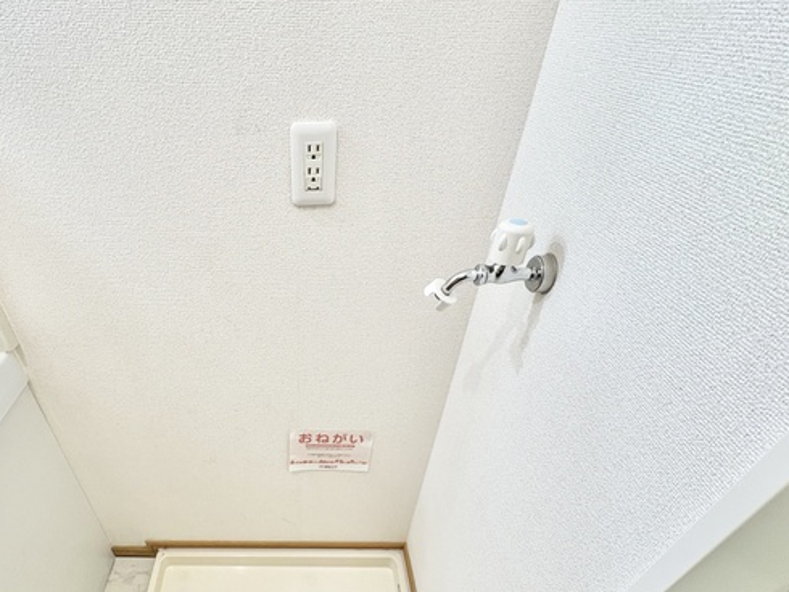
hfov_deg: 80.1
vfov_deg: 63.9
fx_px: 456
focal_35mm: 20
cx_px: 291
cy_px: 406
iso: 160
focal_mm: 2.22
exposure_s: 1/60
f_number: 2.2
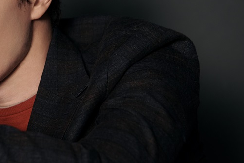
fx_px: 841
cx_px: 37
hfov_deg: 16.3
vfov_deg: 11.0
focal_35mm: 124
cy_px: 42
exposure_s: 1/100
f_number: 5
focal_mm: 62
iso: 1250
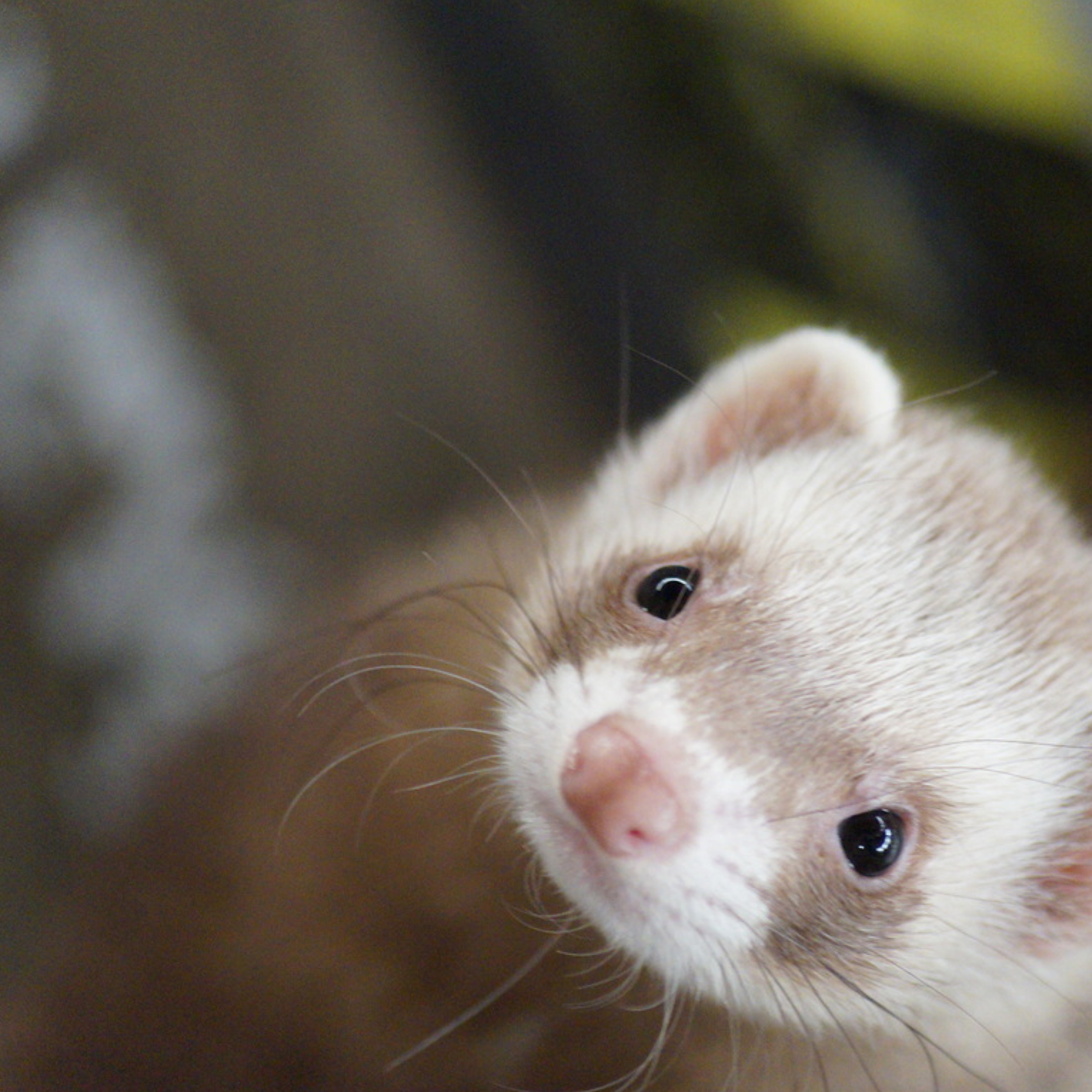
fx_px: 7852
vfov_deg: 8.0
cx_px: 674
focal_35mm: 220
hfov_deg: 8.0
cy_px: 567
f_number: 4.5
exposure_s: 1/80
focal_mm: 110
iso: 3200
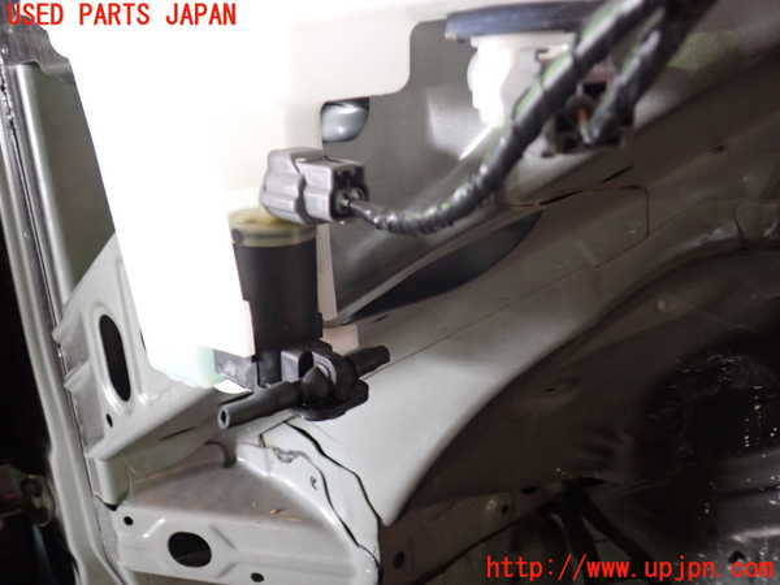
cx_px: 390
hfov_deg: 60.0
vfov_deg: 46.8
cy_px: 292
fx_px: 676
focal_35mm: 30
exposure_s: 1/30
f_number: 2.3
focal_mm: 5.4
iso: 320
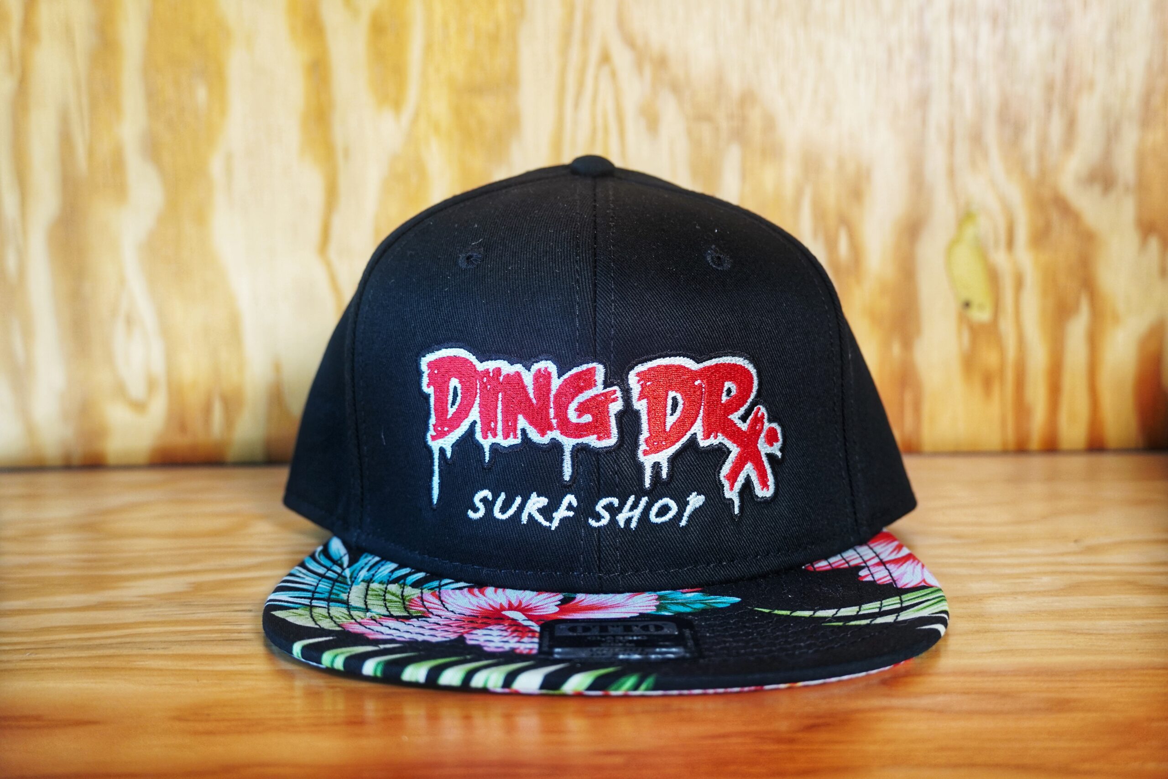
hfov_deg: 49.6
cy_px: 390
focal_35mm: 39
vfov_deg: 34.2
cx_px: 584
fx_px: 1265
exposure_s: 1/60
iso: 400
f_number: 4
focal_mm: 26
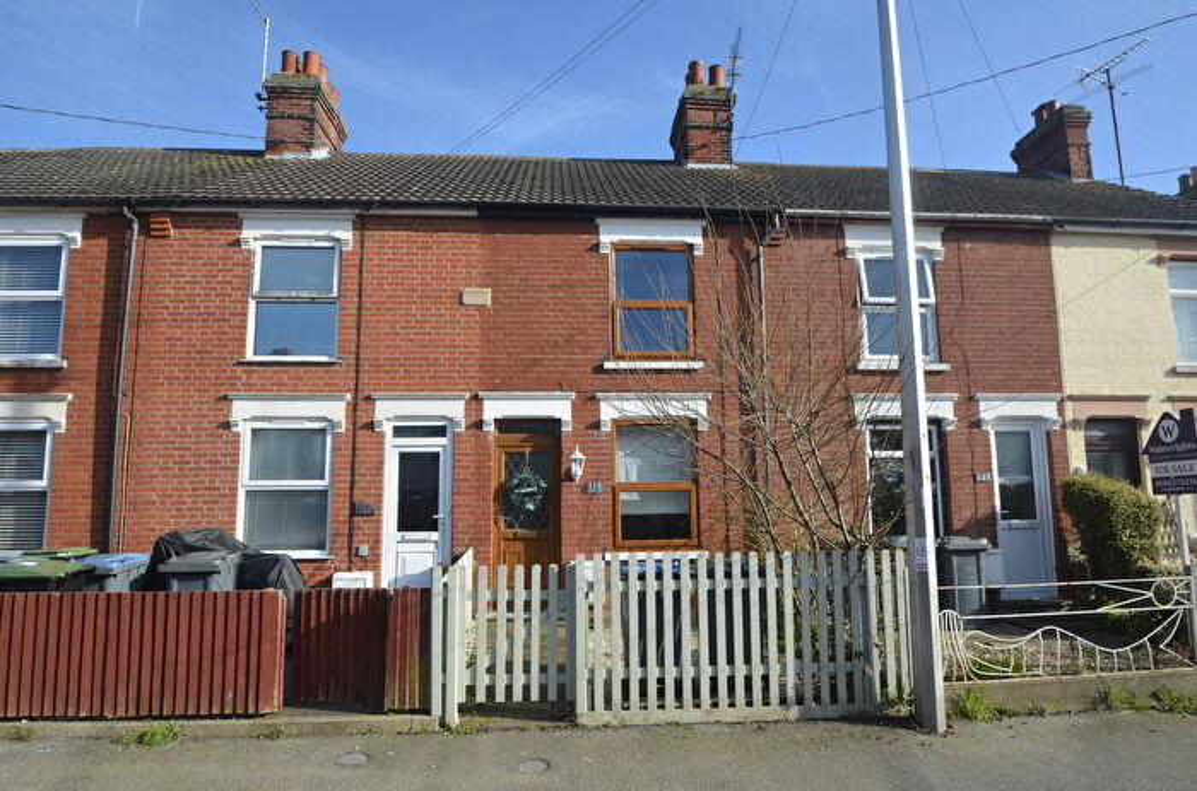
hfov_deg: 81.3
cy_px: 396
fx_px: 697
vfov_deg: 59.2
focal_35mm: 21
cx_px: 598
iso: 140
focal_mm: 14
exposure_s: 1/250
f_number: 8
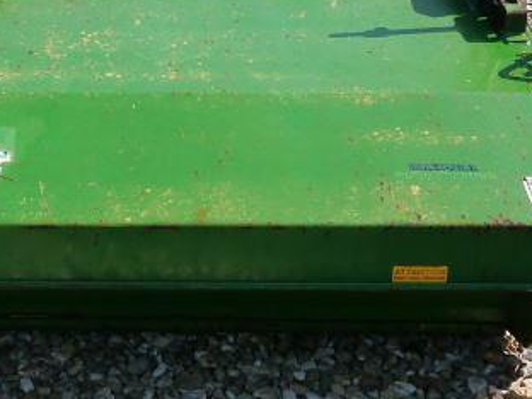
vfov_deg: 15.9
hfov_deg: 20.4
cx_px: -48
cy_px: 72
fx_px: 1414
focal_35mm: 92
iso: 160
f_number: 6.3
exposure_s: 1/320
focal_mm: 14
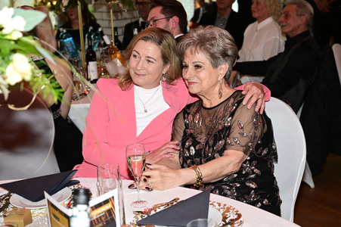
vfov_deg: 26.4
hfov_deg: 38.9
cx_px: 170
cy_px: 114
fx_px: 483
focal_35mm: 51
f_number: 5
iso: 3200
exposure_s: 1/200
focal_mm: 51
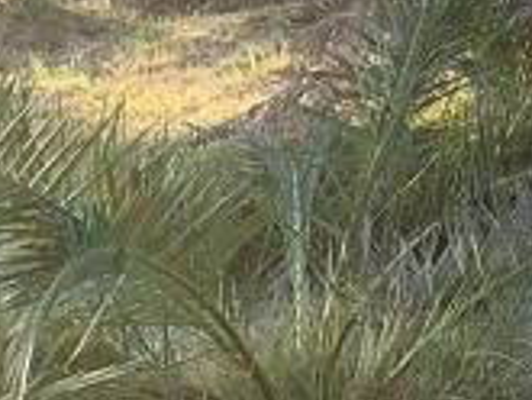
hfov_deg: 8.9
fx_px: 2907
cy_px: -442
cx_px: 1502
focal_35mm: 189
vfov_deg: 7.5
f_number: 1.8
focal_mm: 4.25
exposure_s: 1/363
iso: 25
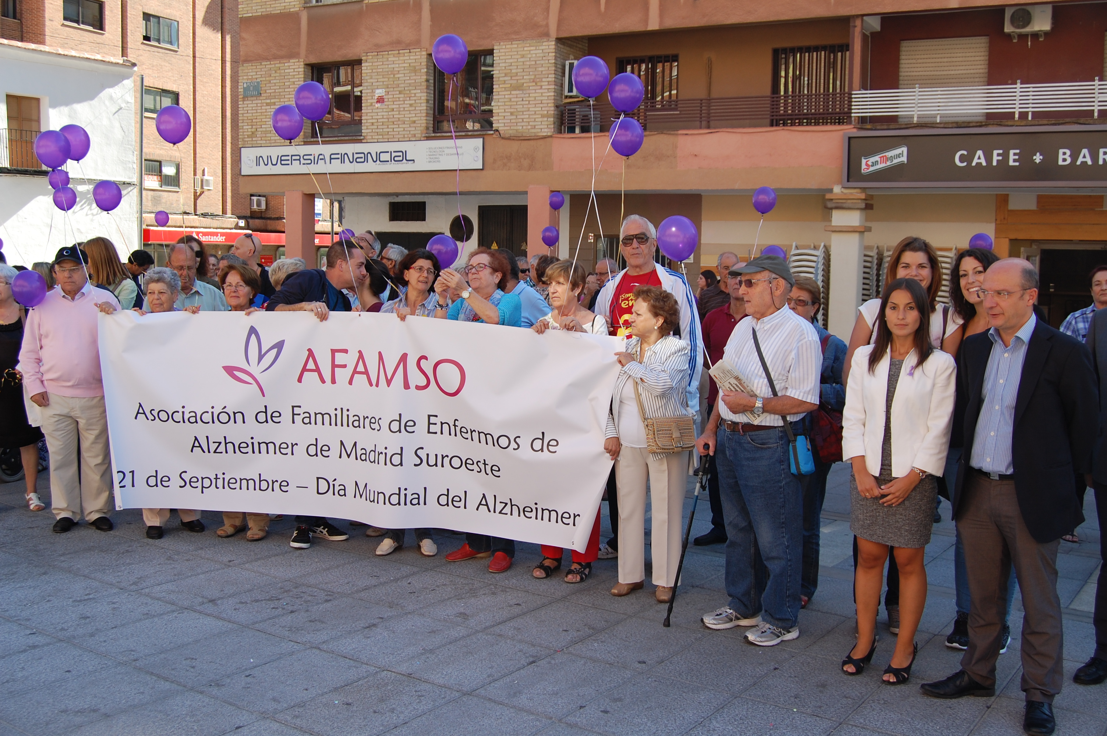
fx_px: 1106
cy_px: 368
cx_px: 554
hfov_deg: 53.2
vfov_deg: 36.8
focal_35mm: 36
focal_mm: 24
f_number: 7.1
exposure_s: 1/200
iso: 200
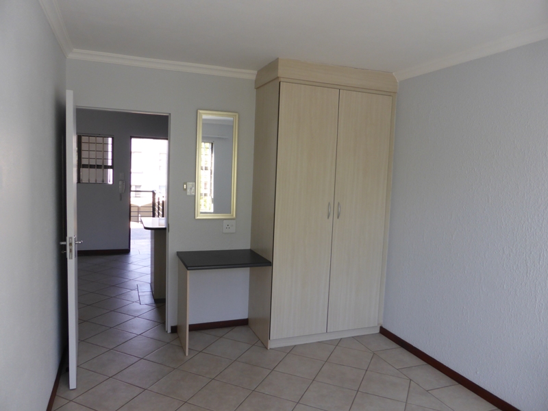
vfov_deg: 54.9
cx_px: 274
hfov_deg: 69.4
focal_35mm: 25
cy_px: 206
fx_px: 396
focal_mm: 4.3
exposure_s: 1/60
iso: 100
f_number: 3.3
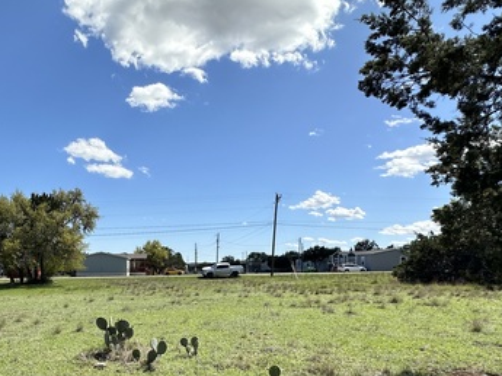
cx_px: 157
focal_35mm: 26
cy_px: 297
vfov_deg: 50.0
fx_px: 377
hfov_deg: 65.1
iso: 40
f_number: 2.2
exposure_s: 1/2257
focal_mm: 2.22
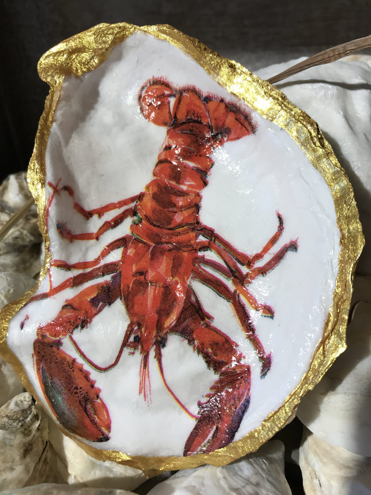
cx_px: 186
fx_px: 400
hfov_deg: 49.7
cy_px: 248
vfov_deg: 63.4
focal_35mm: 28
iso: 32
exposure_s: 1/120
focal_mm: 3.99
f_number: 1.8
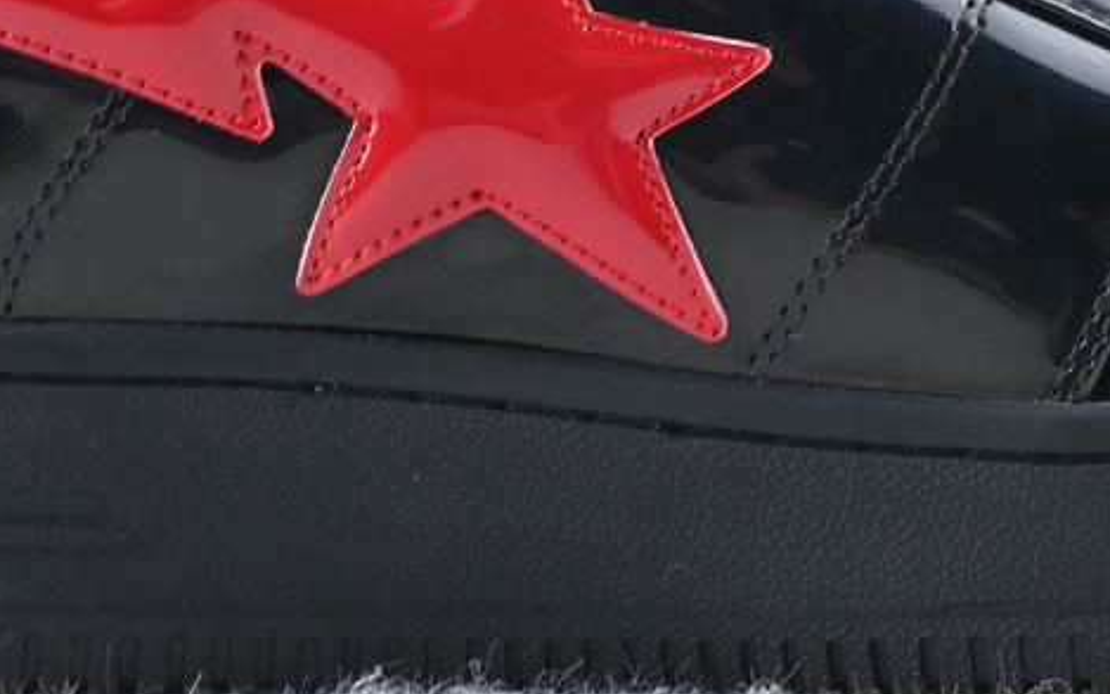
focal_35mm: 108
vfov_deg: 12.1
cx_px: 675
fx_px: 3256
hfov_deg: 19.3
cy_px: 182
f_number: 10
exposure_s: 1/10
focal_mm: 27.5
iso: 160
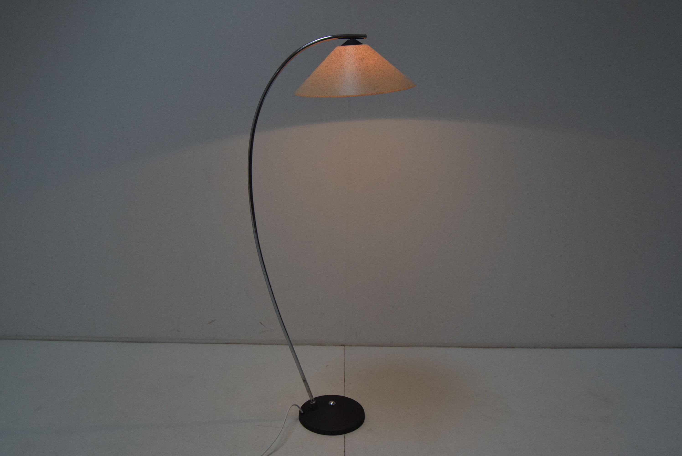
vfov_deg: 40.0
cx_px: 341
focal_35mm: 33
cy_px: 228
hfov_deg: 57.2
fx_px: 626
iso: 1600
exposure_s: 1/160
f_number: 6.3
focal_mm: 22
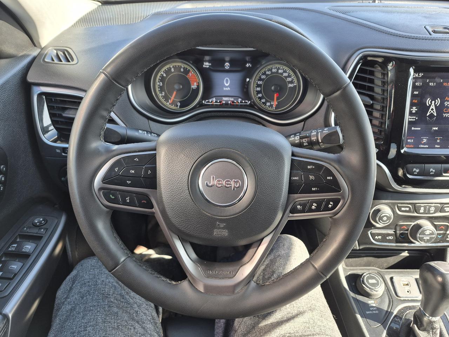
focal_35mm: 23
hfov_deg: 73.9
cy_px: 168
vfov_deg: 58.9
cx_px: 224
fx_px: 298
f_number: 1.8
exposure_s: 1/180
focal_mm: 5.4
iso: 64
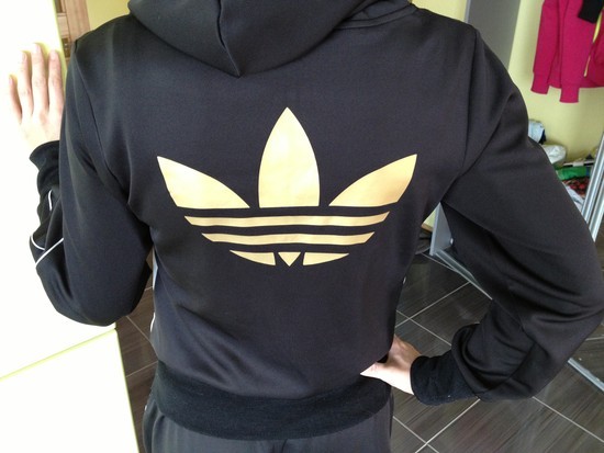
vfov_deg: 40.7
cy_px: 226
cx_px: 302
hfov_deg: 52.6
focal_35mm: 35
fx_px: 611
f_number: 2.4
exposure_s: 1/20
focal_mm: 4.28
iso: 200
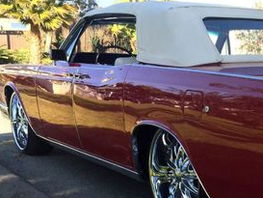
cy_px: 191
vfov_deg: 21.0
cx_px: 282
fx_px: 517
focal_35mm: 68
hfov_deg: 26.5
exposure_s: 1/659
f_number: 2.2
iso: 32
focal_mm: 4.15
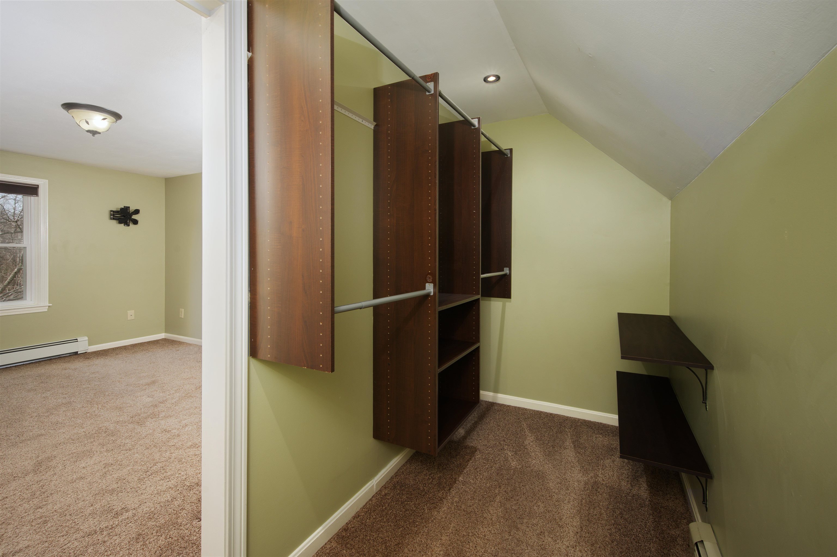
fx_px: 360
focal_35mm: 16
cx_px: 418
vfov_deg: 75.5
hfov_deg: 98.6
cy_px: 278
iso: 320
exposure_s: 2
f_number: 9
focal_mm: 15.5
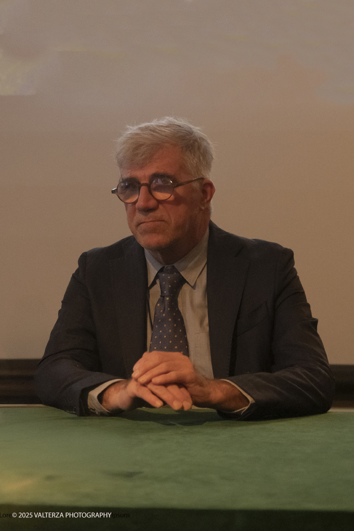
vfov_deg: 22.4
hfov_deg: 15.0
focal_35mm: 91
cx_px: 177
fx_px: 1342
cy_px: 266
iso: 6400
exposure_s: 1/125
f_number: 4
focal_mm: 60.8
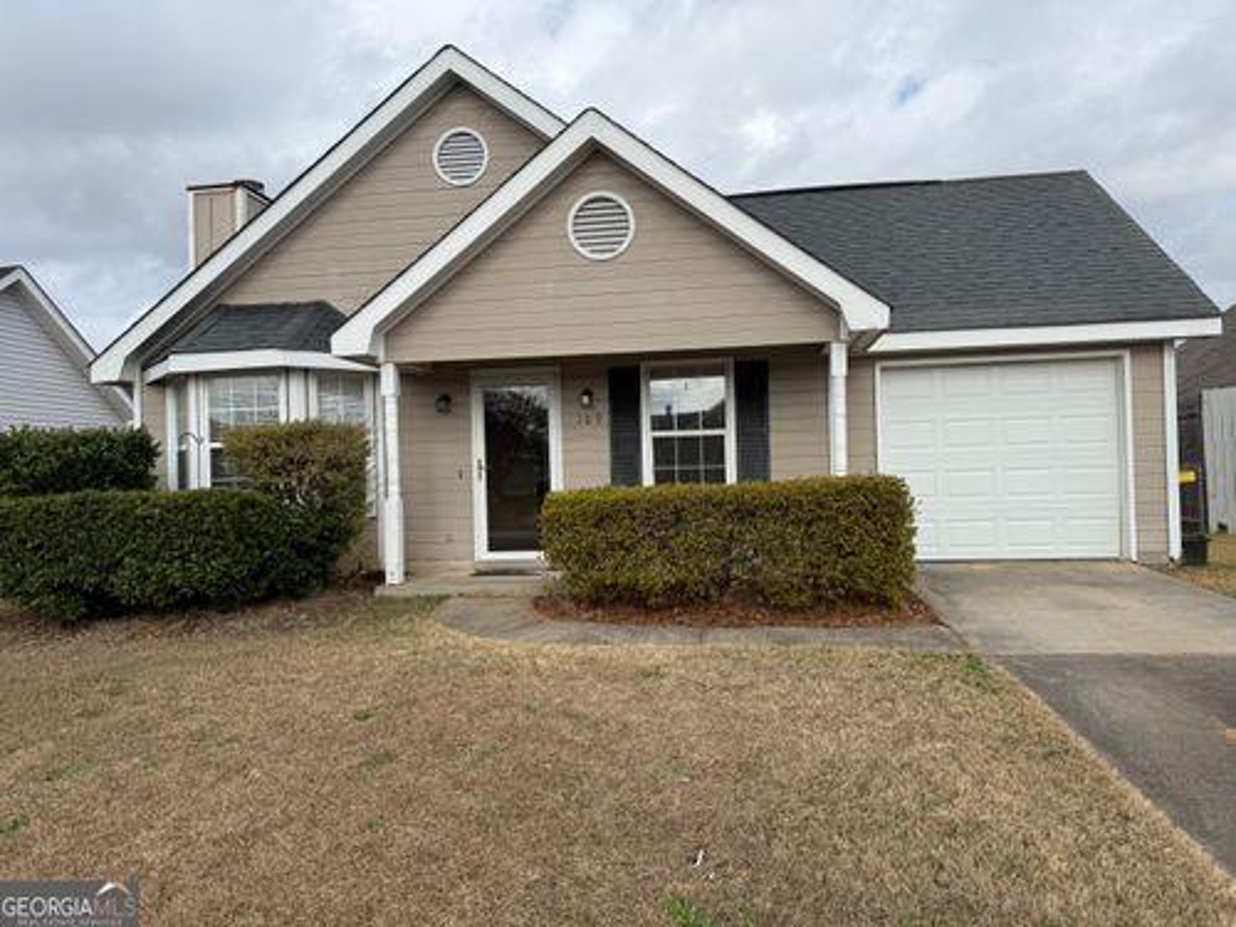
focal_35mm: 24
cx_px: 618
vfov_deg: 56.8
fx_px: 857
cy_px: 464
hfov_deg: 71.6
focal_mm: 6.76
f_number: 1.78
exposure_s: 1/4673
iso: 80
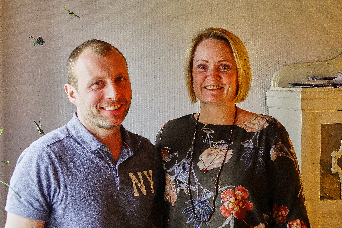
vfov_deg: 25.5
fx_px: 503
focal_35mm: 53
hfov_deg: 37.5
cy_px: 114
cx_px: 171
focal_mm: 19.37
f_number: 2.8
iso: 1250
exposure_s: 1/60
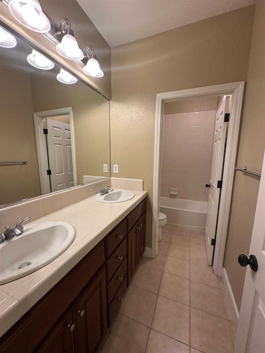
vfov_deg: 102.1
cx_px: 132
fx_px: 143
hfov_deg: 85.7
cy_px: 176
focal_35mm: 14
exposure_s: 1/60
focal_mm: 2.22
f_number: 2.2
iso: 160
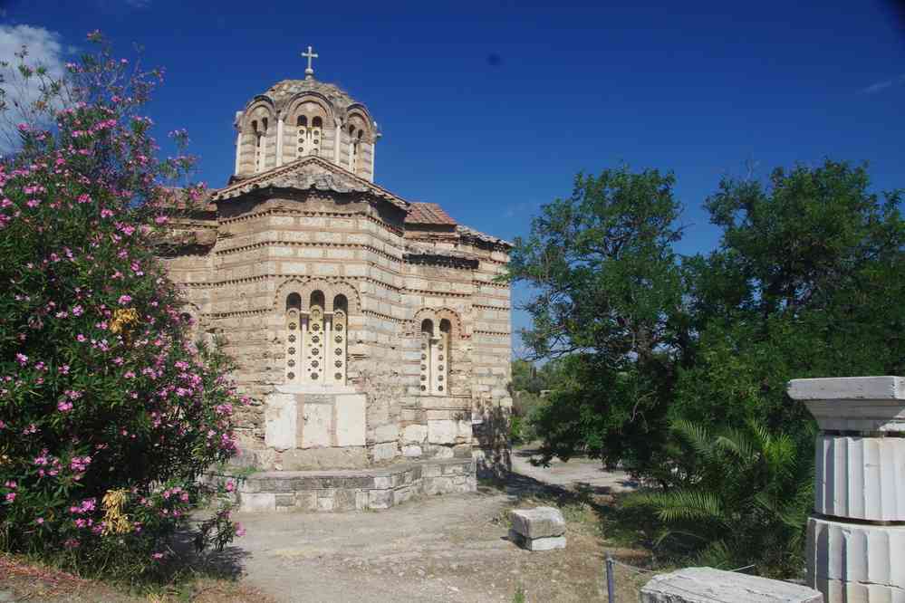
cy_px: 302
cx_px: 452
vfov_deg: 42.3
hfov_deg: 60.3
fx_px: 779
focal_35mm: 31
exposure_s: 1/100
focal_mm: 20.6
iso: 200
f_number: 11
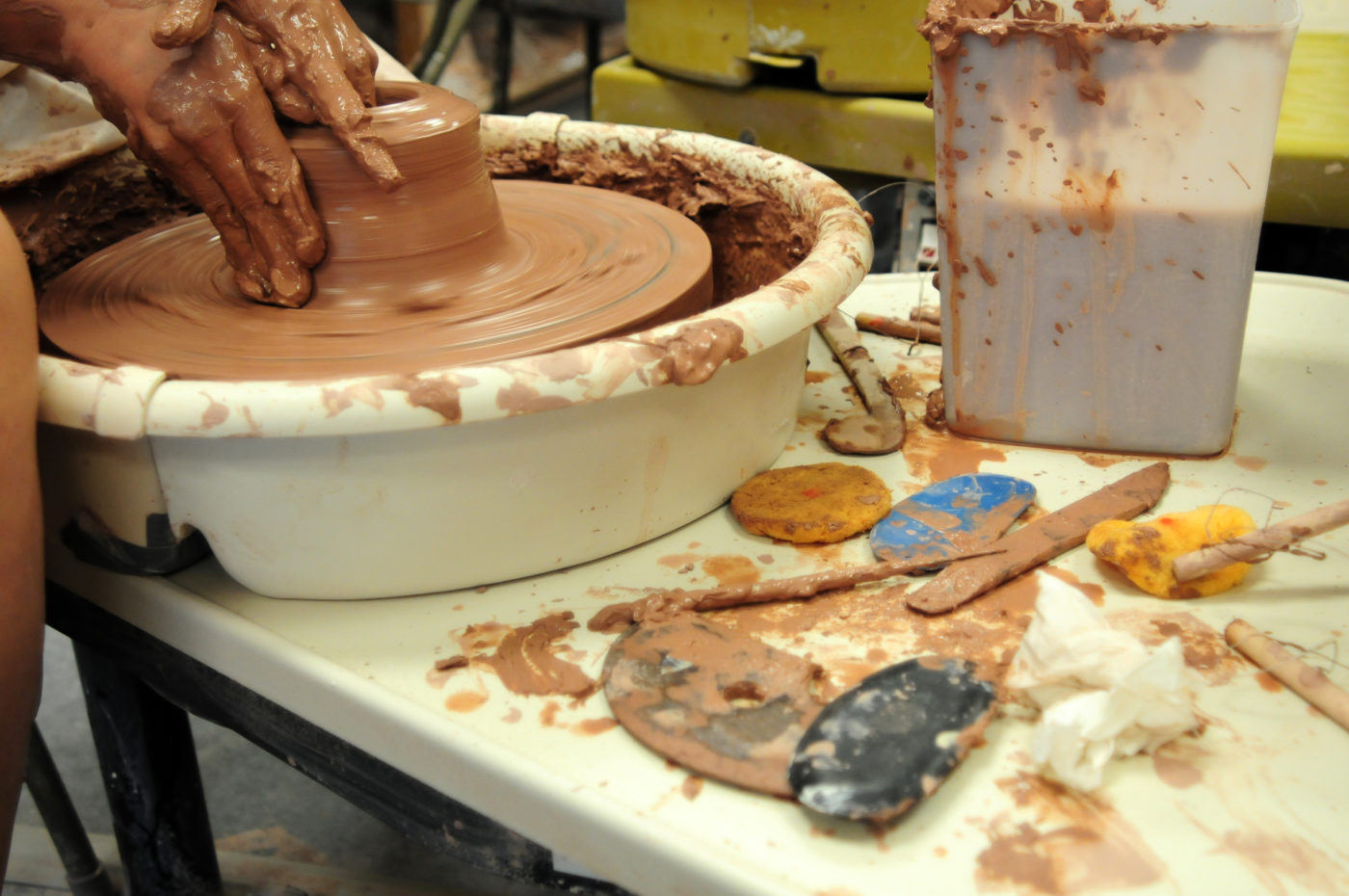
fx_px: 1572
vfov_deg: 31.8
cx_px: 674
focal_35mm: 42
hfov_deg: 46.4
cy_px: 448
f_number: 3.5
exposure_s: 1/125
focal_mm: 28
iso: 800
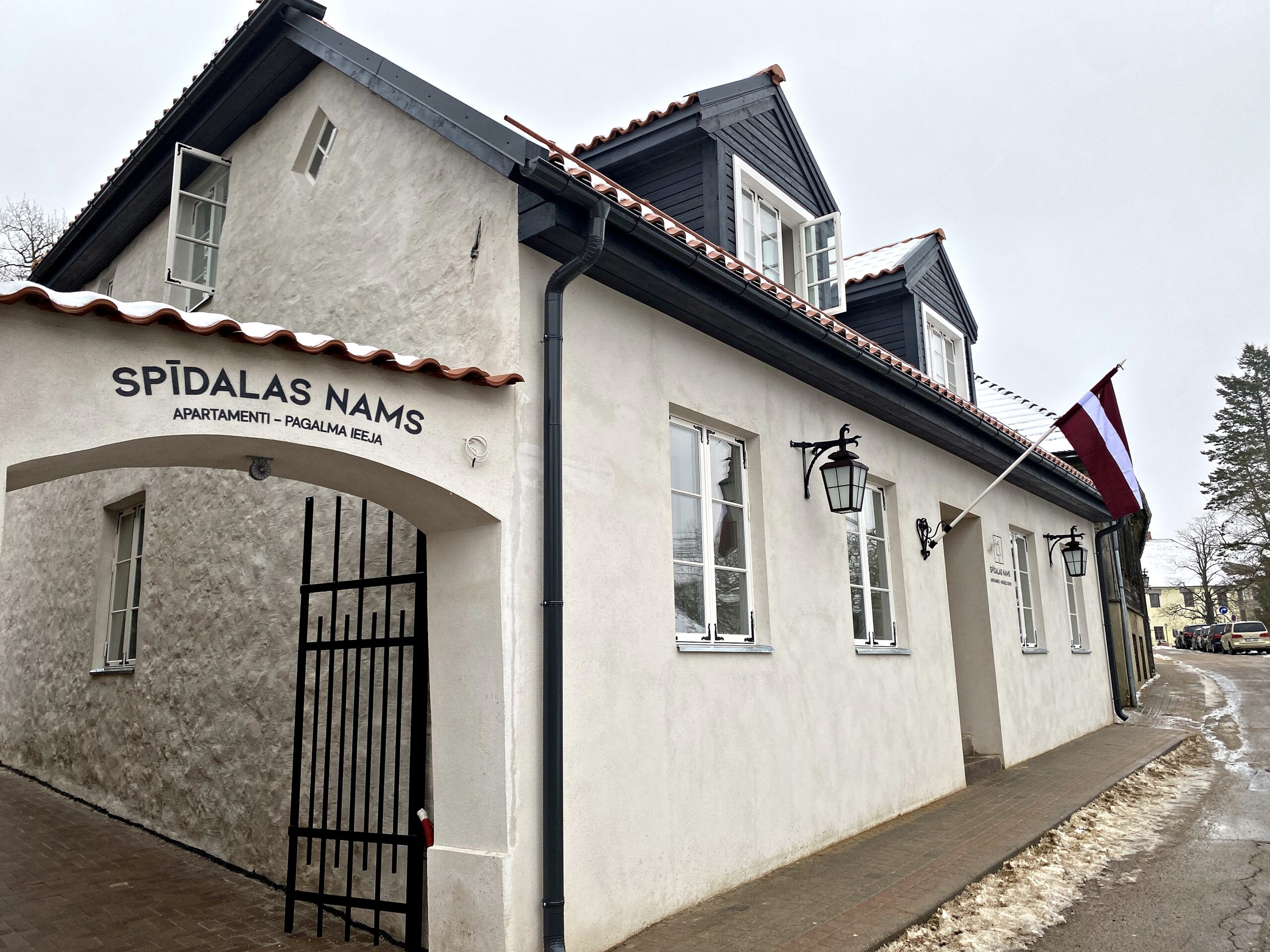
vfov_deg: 53.1
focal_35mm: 26
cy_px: 476
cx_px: 635
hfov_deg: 67.3
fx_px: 954
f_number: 1.8
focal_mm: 4.25
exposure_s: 1/398
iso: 32
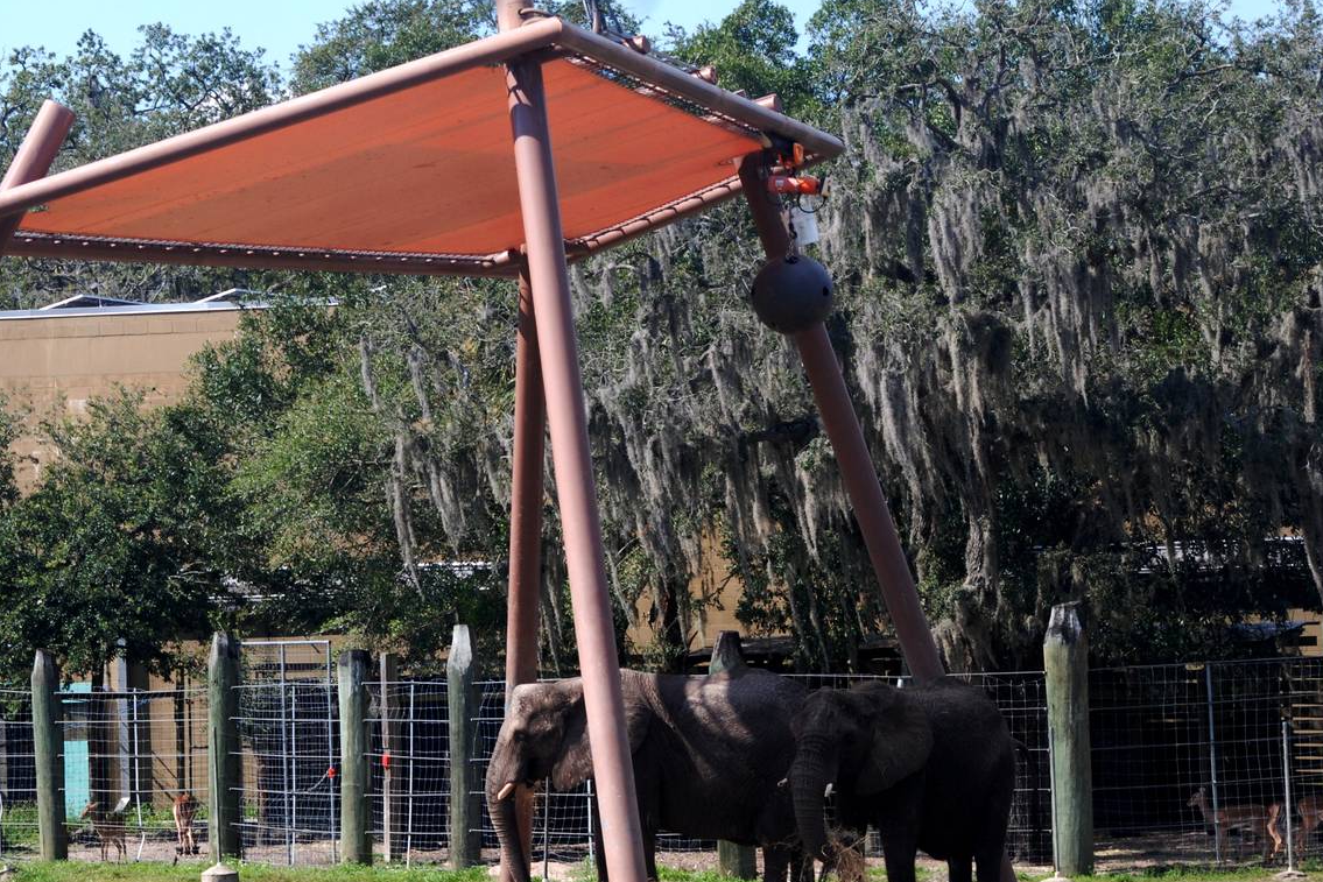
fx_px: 6689
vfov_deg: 7.5
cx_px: 422
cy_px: 489
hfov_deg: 11.3
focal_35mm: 182
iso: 400
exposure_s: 1/640
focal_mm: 86
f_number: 6.3
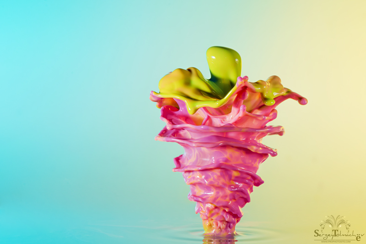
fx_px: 1068
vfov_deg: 13.1
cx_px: 183
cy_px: 122
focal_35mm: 105
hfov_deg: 19.4
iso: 100
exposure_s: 1/320
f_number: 16
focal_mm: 105
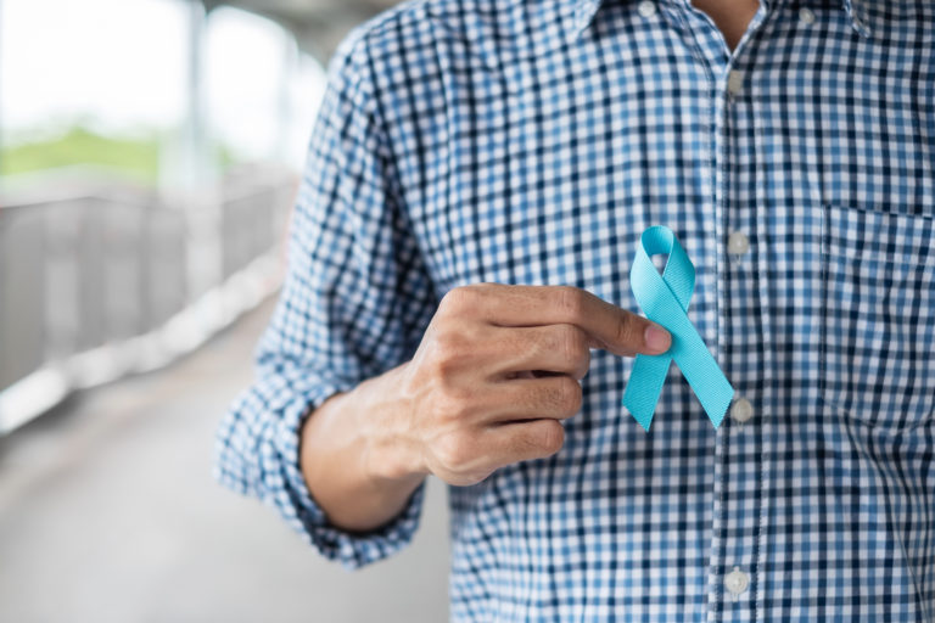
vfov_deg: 25.5
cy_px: 312
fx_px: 1376
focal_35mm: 53
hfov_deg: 37.5
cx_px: 468
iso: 200
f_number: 2
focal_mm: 35
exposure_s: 1/1250
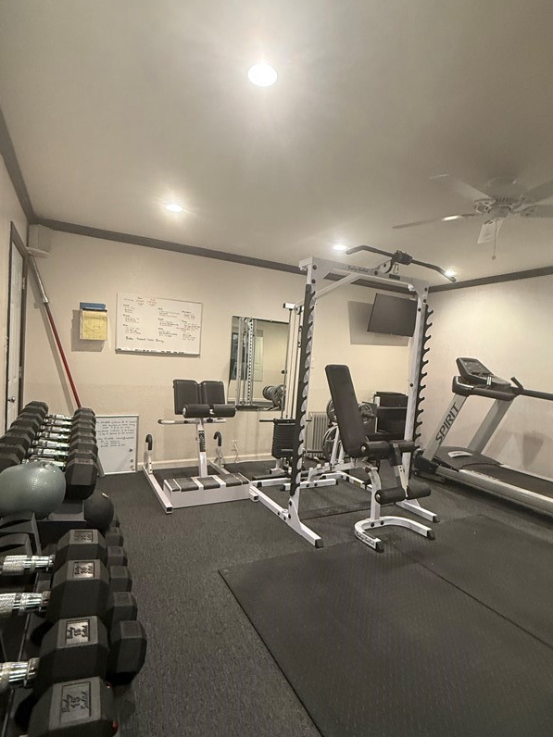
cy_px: 377
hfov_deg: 71.6
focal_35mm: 18
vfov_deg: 87.7
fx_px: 383
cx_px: 270
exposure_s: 1/60
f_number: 2.2
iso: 500
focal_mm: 2.22
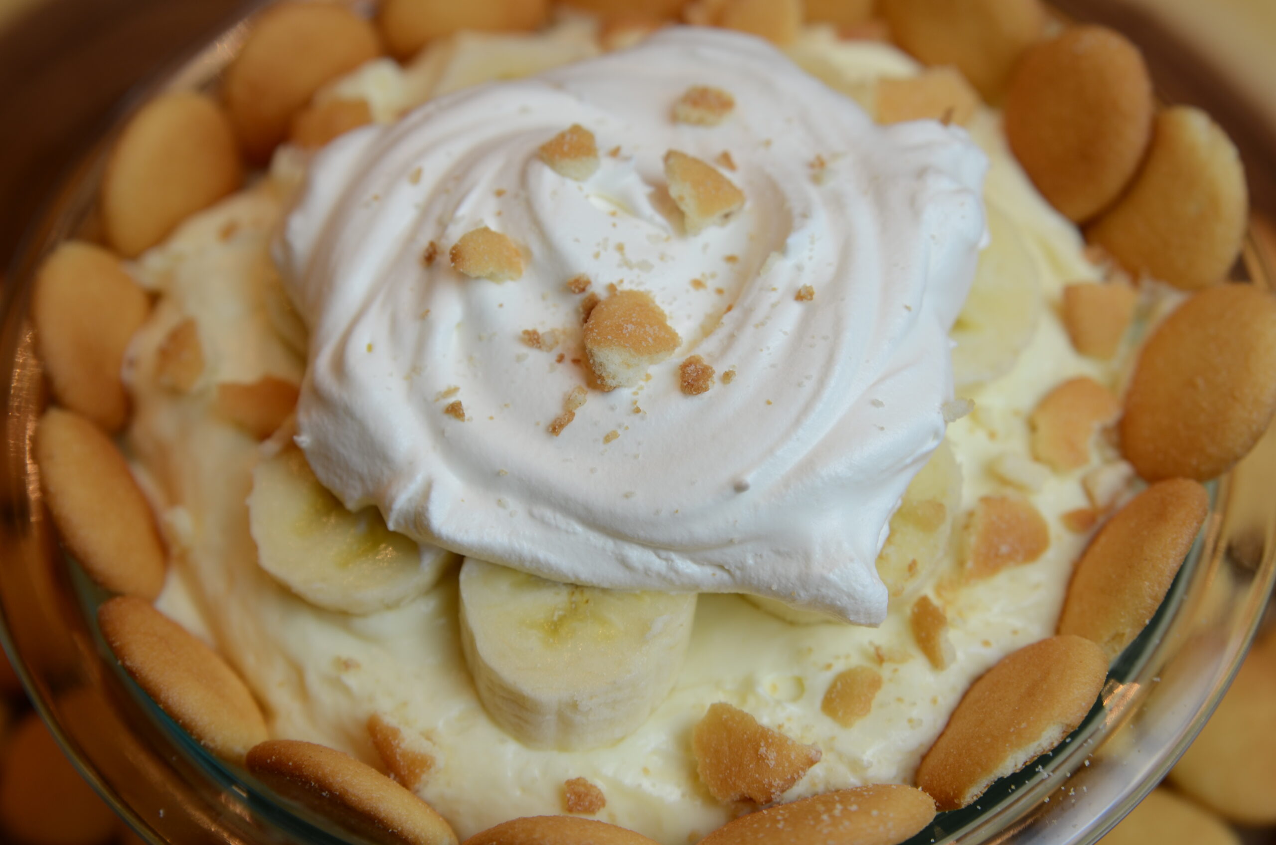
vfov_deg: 19.6
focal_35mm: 69
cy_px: 422
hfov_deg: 29.3
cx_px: 638
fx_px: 2441
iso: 100
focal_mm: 46
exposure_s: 1/60
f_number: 4
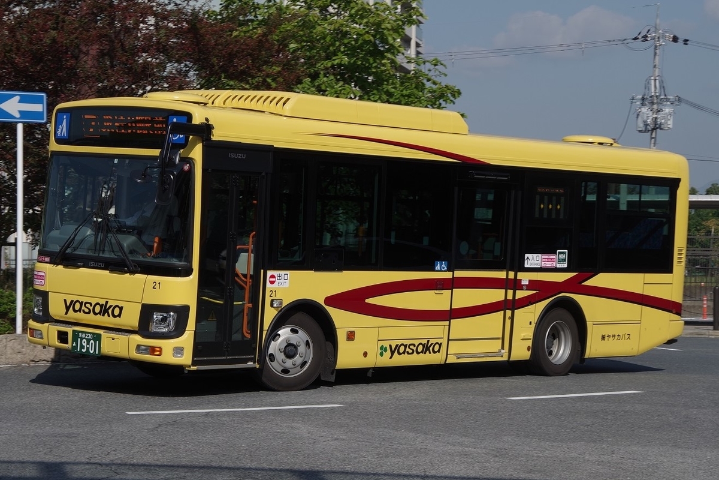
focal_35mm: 72
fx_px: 1438
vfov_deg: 18.9
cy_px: 240
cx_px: 360
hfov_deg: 28.1
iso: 100
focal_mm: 48
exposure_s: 1/320
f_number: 9
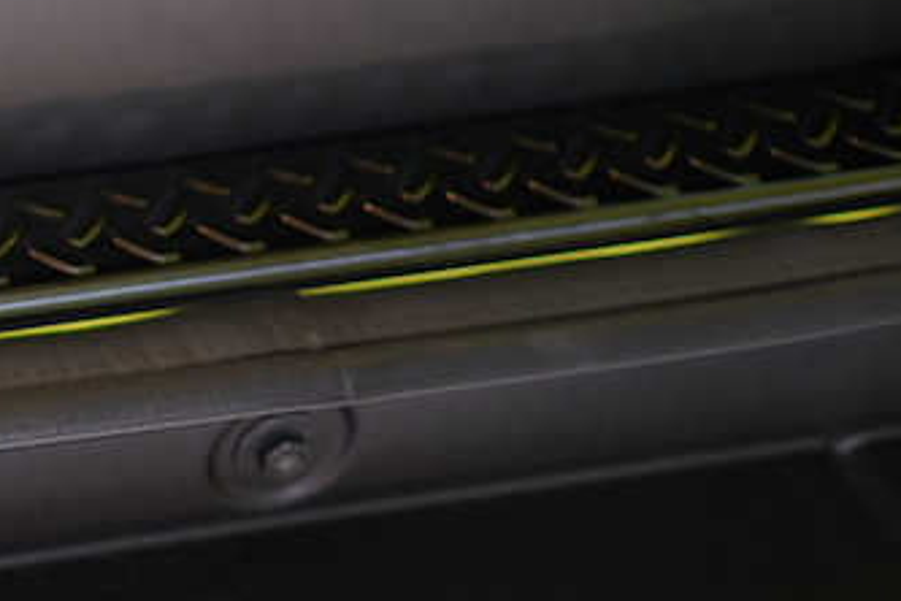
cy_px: -143
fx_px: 3679
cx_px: -777
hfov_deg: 12.6
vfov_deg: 9.2
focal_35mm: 147
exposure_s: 1/40
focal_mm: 35
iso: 320
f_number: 1.4
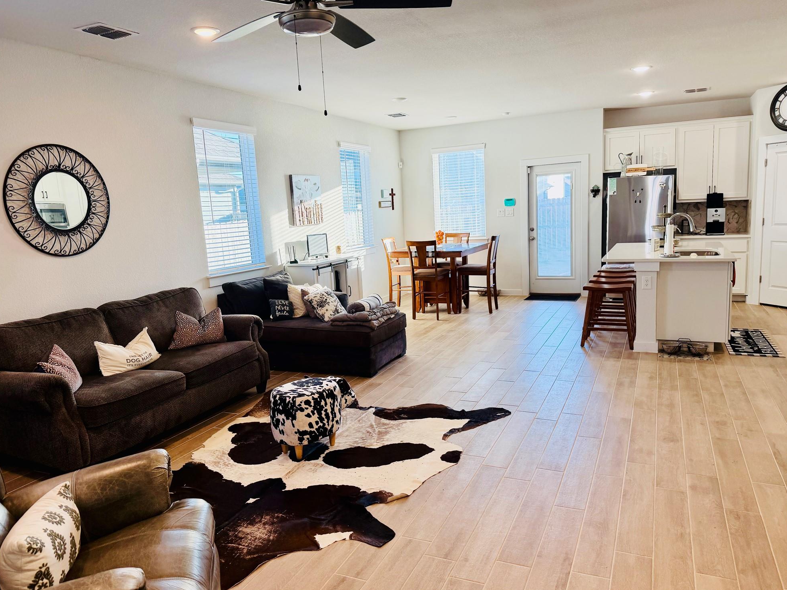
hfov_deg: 69.4
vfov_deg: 54.9
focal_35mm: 25
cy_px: 294
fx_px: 568
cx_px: 408
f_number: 1.78
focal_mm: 6.76
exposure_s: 1/187
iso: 100
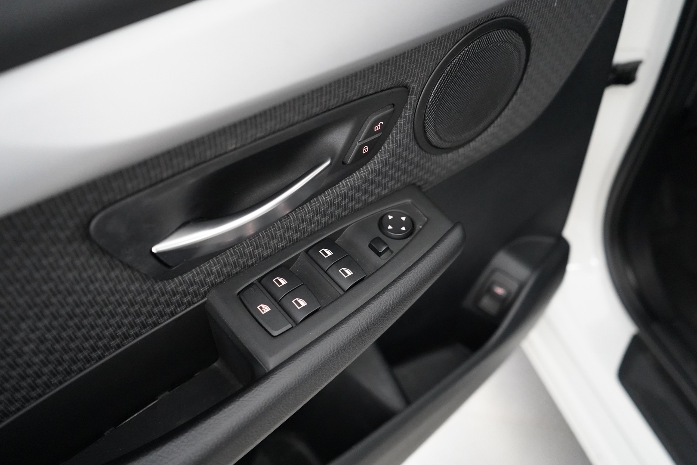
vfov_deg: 46.4
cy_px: 232
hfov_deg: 65.5
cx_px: 348
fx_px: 542
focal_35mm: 28
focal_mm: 28
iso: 8000
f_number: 3.5
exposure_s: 1/60
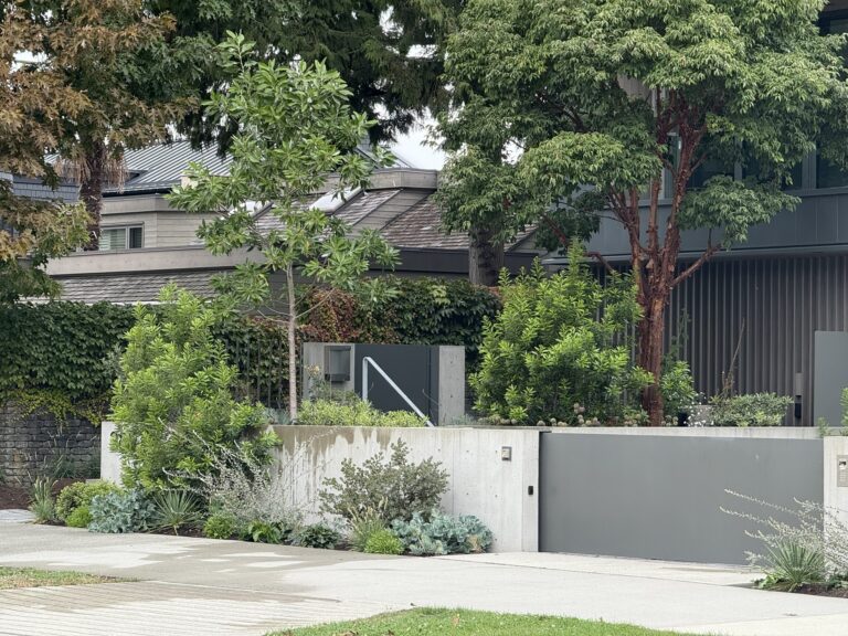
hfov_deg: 16.4
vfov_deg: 12.3
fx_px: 2940
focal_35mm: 120
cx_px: 424
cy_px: 318
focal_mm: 15.66
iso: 64
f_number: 2.8
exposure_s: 1/183
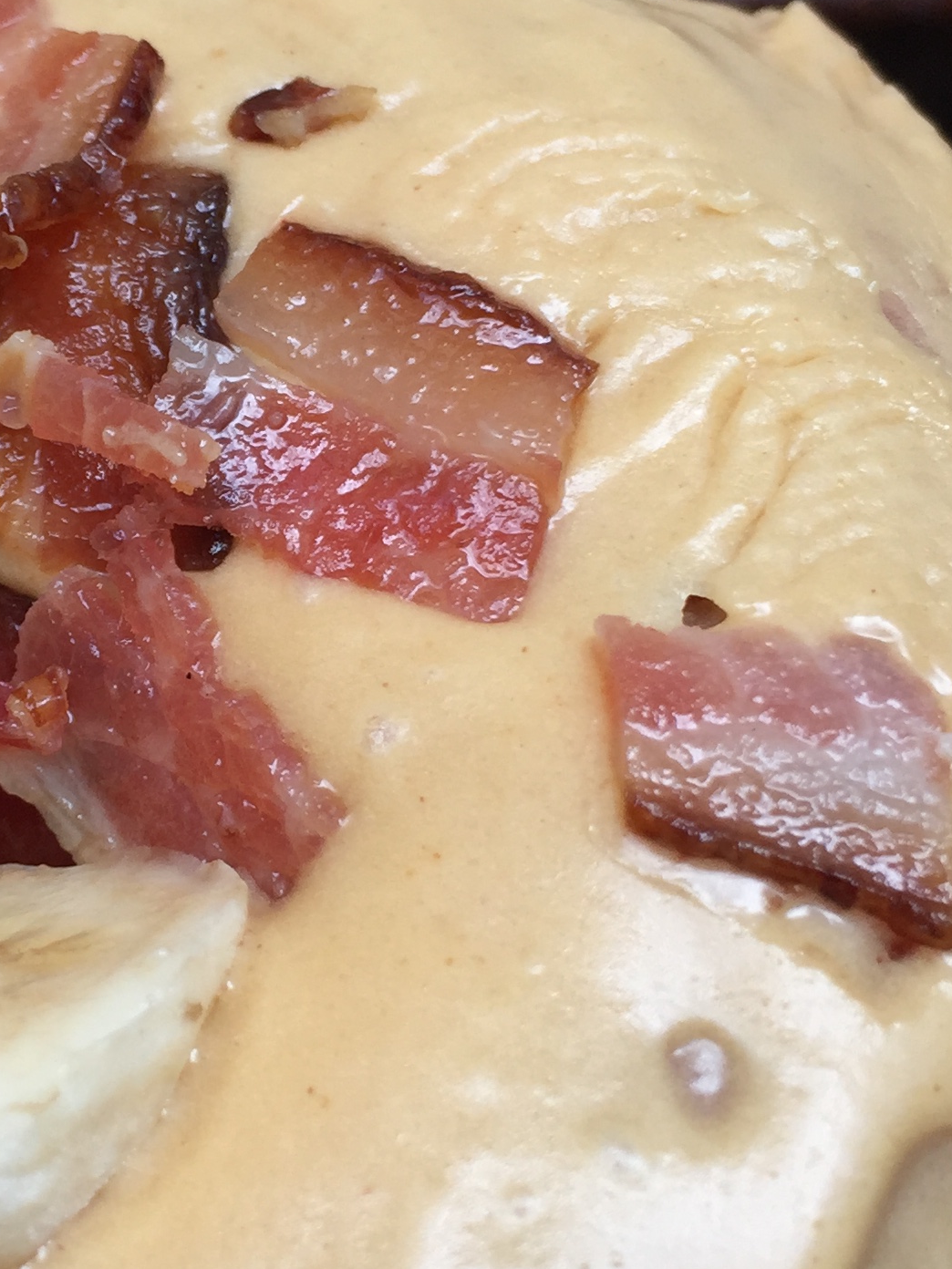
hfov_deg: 21.2
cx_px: 116
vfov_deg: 28.5
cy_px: 573
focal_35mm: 68
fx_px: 2493
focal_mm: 4.15
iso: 32
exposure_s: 1/321
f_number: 2.2
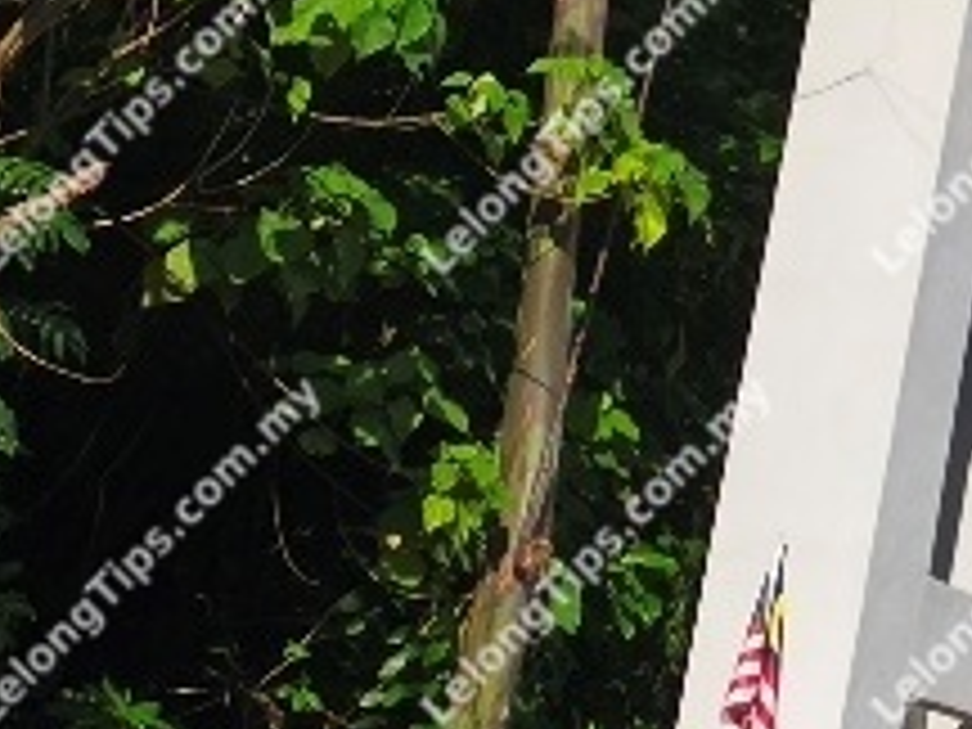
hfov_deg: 11.9
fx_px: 3791
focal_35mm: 135
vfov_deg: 10.2
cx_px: 2322
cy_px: -686
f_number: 1.65
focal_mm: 6.14
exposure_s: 1/509
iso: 50
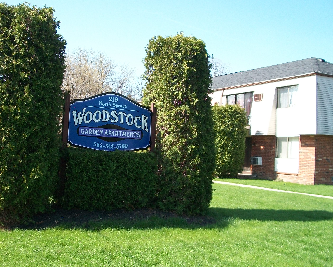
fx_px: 424
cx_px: 132
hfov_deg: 42.7
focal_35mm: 43
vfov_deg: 34.9
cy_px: 135
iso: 80
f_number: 2.9
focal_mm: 5.7
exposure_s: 1/500
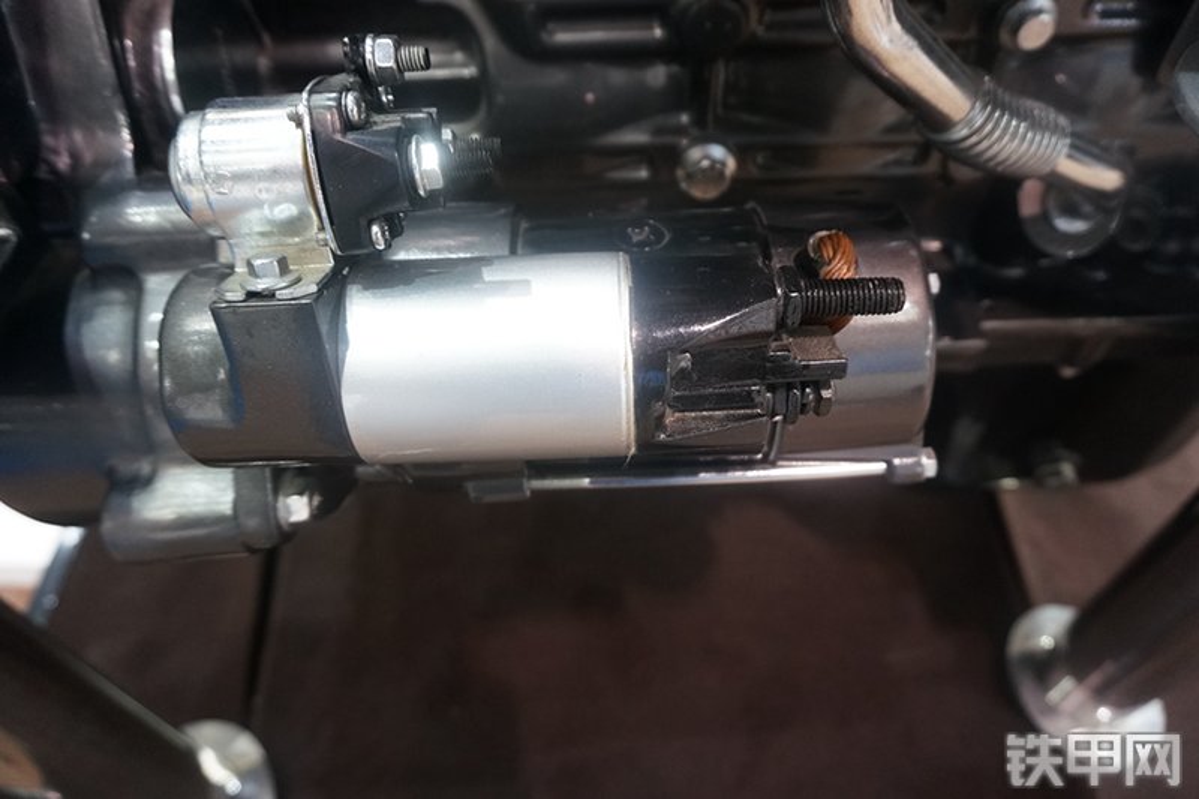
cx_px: 600
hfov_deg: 73.8
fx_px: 799
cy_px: 400
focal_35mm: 24
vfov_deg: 53.1
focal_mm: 16
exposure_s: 1/60
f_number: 4
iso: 800
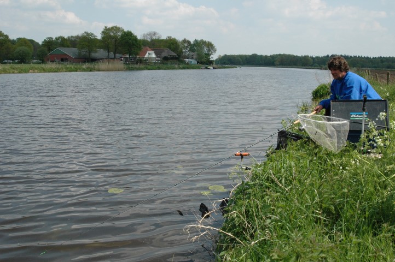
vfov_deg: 31.8
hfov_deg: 46.4
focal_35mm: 42
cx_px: 198
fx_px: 460
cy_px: 131
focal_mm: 28
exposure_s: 1/640
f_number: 13
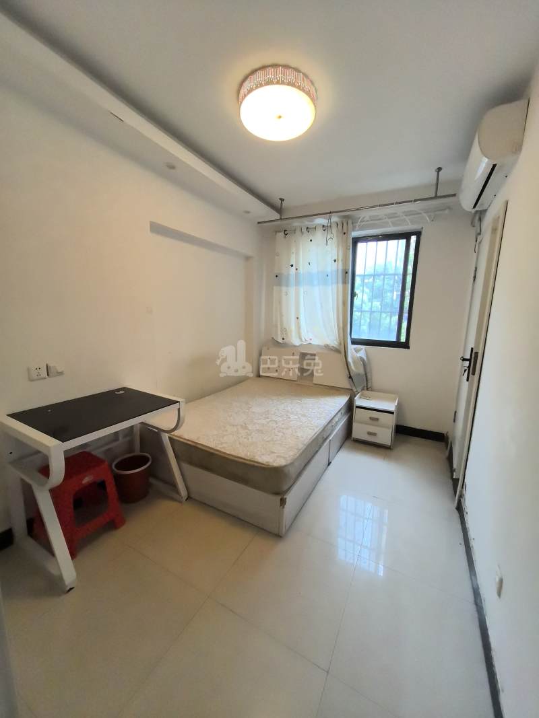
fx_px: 270
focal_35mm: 13
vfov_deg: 106.2
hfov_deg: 89.9
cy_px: 359
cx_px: 270
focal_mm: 1.76
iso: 200
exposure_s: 1/100
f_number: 2.2
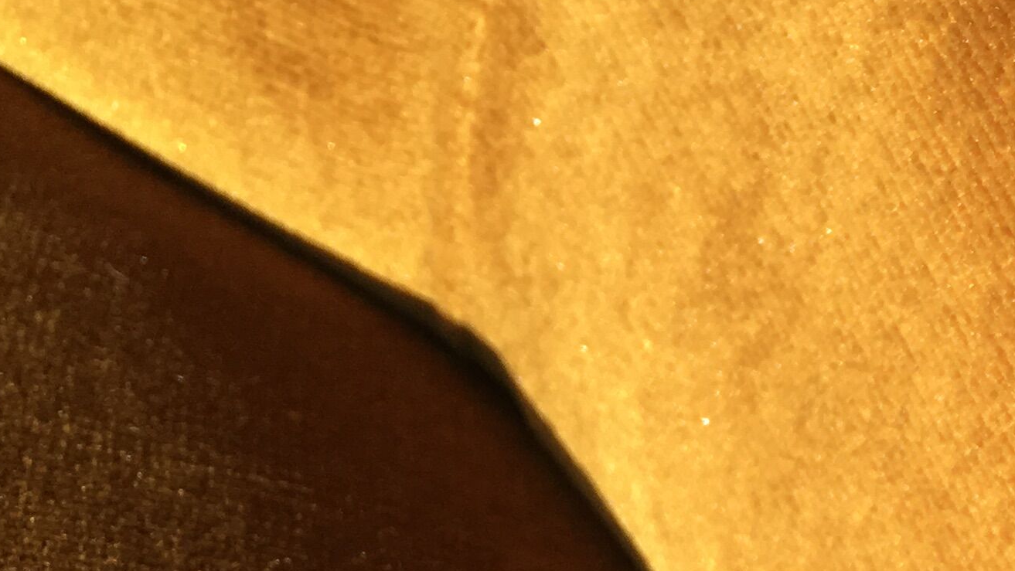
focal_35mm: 97
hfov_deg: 19.9
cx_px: 1378
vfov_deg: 11.8
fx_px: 2611
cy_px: 902
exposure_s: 1/927
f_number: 2.2
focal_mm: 4.15
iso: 25
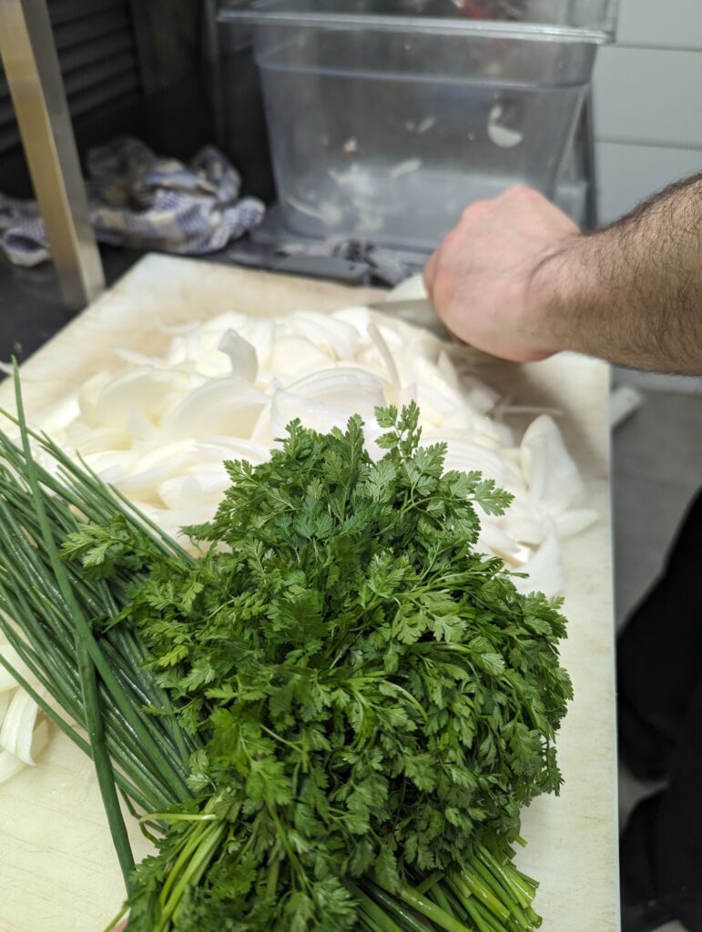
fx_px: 647
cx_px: 351
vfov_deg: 71.5
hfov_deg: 56.9
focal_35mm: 24
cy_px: 466
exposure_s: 1/100
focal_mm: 6.81
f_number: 1.85
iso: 220
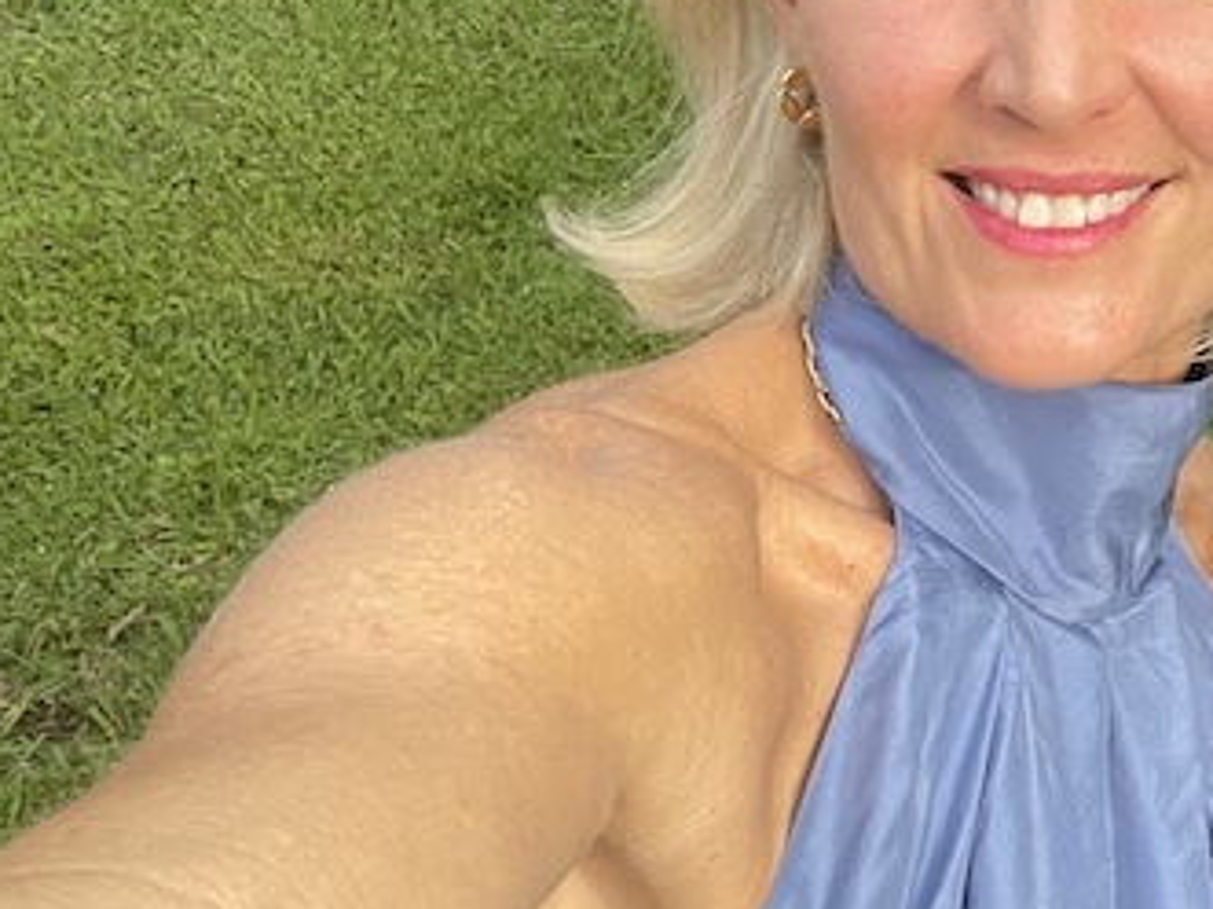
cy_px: 40
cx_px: 1667
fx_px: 2242
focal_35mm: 64
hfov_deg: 25.2
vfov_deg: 22.2
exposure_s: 1/160
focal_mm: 2.71
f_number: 2.2
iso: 25
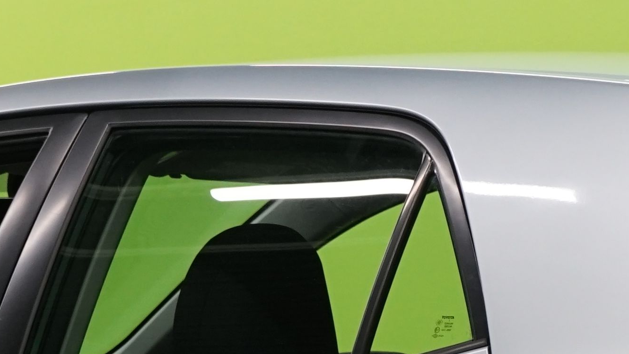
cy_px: 621
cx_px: 346
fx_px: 5437
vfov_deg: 3.7
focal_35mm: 326
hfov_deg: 6.6
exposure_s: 1/50
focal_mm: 69
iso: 800
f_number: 7.1
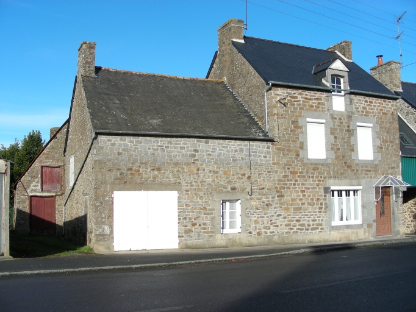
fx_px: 457
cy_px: 156
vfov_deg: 37.7
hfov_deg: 49.0
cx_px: 208
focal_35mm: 38
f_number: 4
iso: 50
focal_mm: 6.3
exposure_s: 1/380
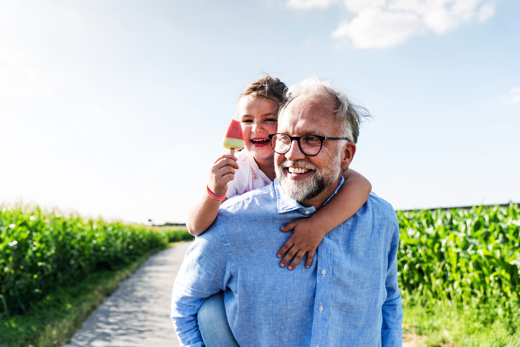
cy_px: 174
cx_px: 260
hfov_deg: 48.4
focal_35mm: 40
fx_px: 578
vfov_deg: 33.4
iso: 200
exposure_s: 1/1000
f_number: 3.5
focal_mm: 40
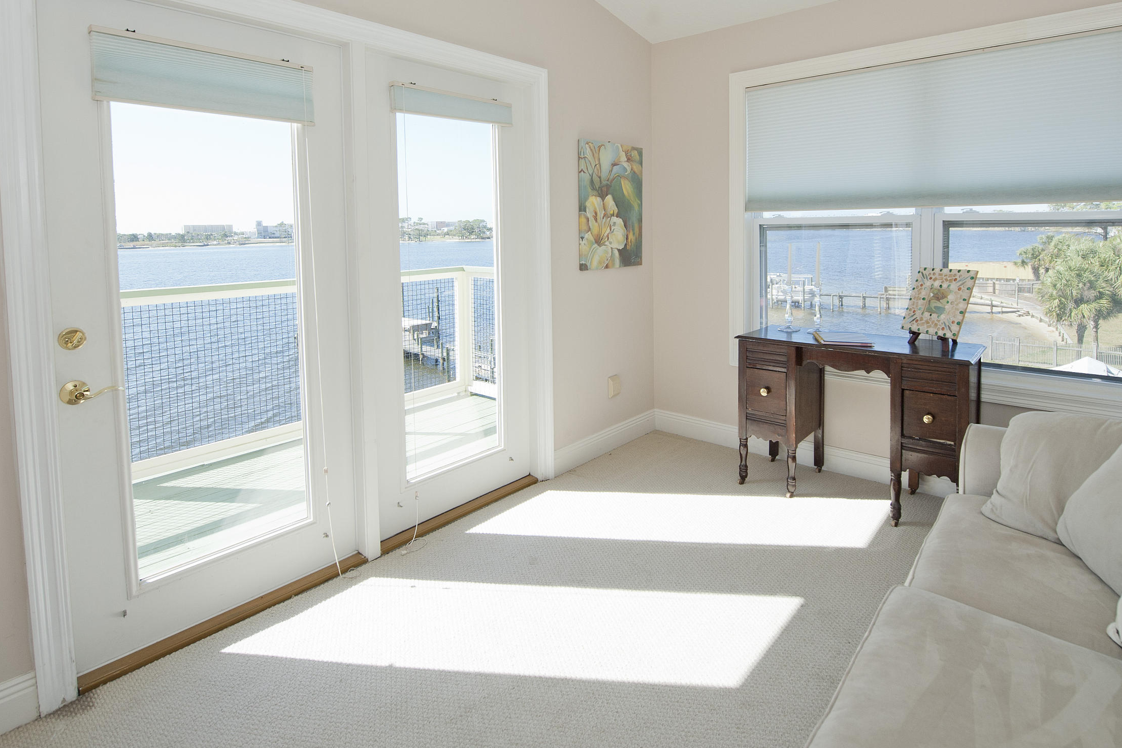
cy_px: 251
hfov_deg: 86.8
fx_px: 592
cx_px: 590
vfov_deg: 63.0
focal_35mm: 19
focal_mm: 14
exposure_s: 1/250
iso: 320
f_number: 5.6
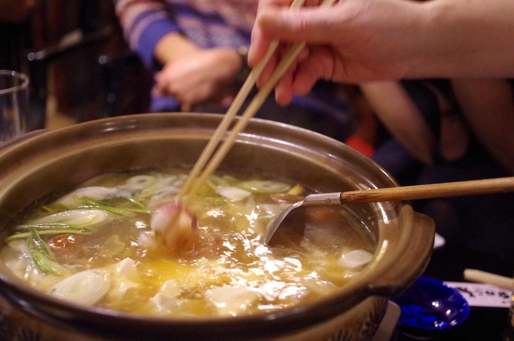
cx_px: 257
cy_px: 170
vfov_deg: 25.9
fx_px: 741
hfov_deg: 38.3
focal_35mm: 52
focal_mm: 35
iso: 3200
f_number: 2.8
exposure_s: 1/25
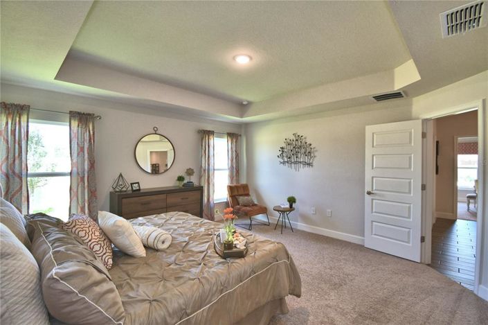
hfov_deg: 100.4
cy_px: 162
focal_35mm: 15
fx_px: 203
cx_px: 244
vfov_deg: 77.2
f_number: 4.5
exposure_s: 1/50
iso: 200
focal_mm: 10
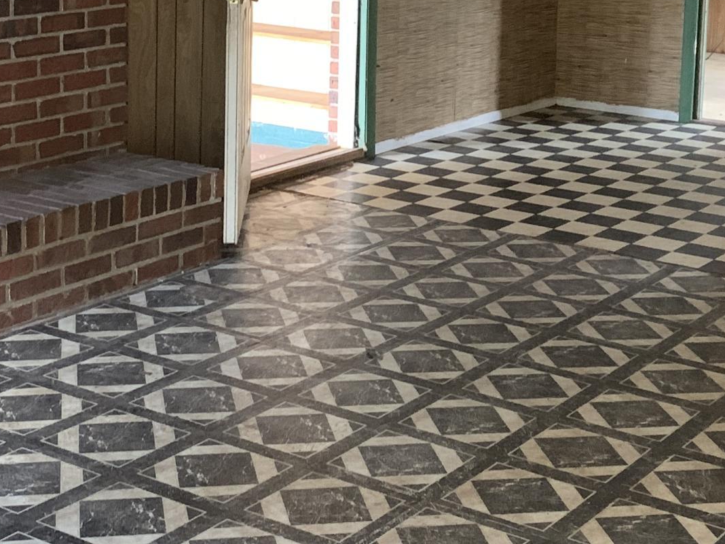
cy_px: 58
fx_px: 1529
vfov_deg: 19.8
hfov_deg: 26.7
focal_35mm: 73
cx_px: 346
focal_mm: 4.25
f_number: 1.8
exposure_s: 1/30
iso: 640
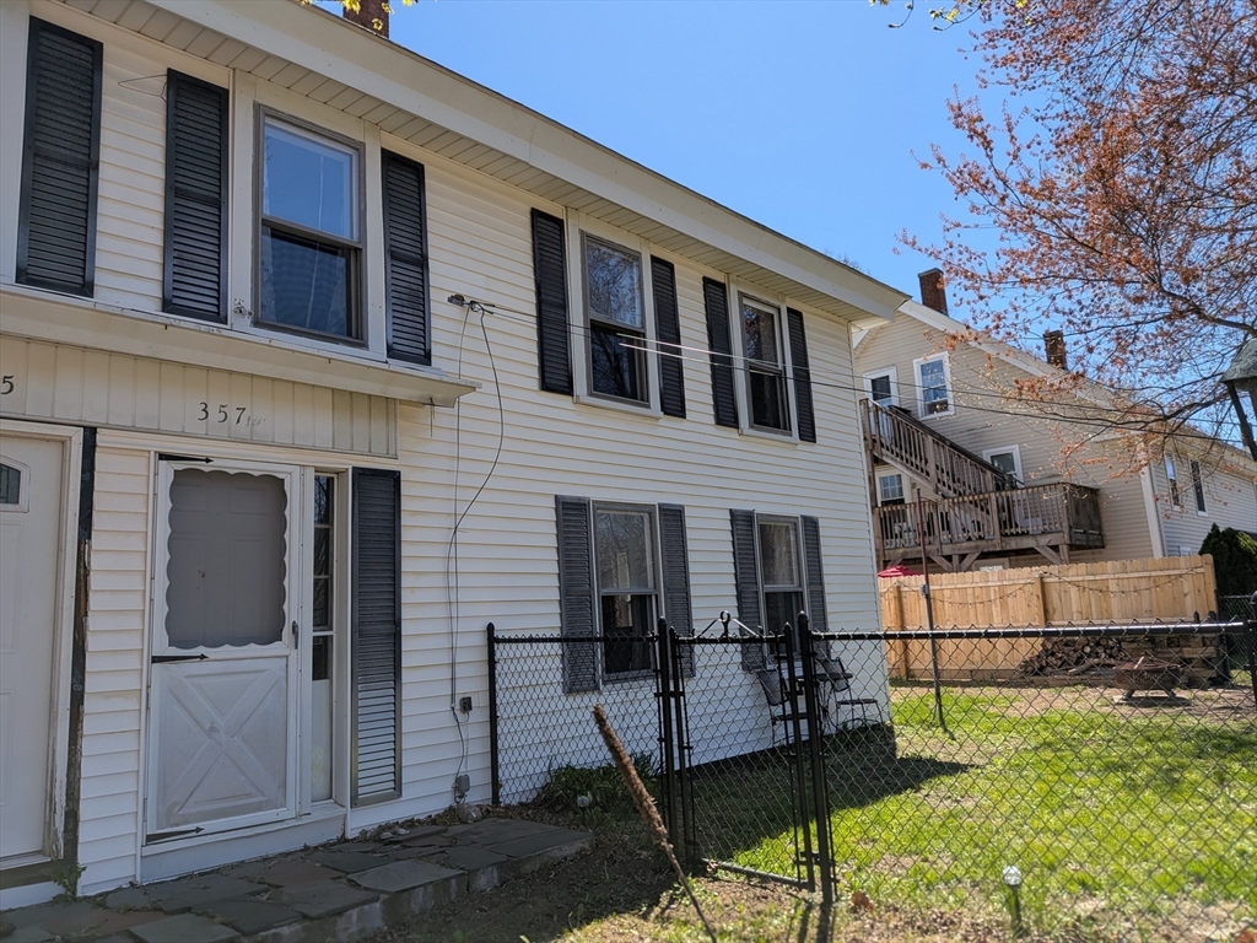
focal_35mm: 24
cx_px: 628
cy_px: 472
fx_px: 872
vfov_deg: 56.8
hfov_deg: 71.6
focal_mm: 4.53
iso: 30
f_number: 1.7
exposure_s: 1/1041
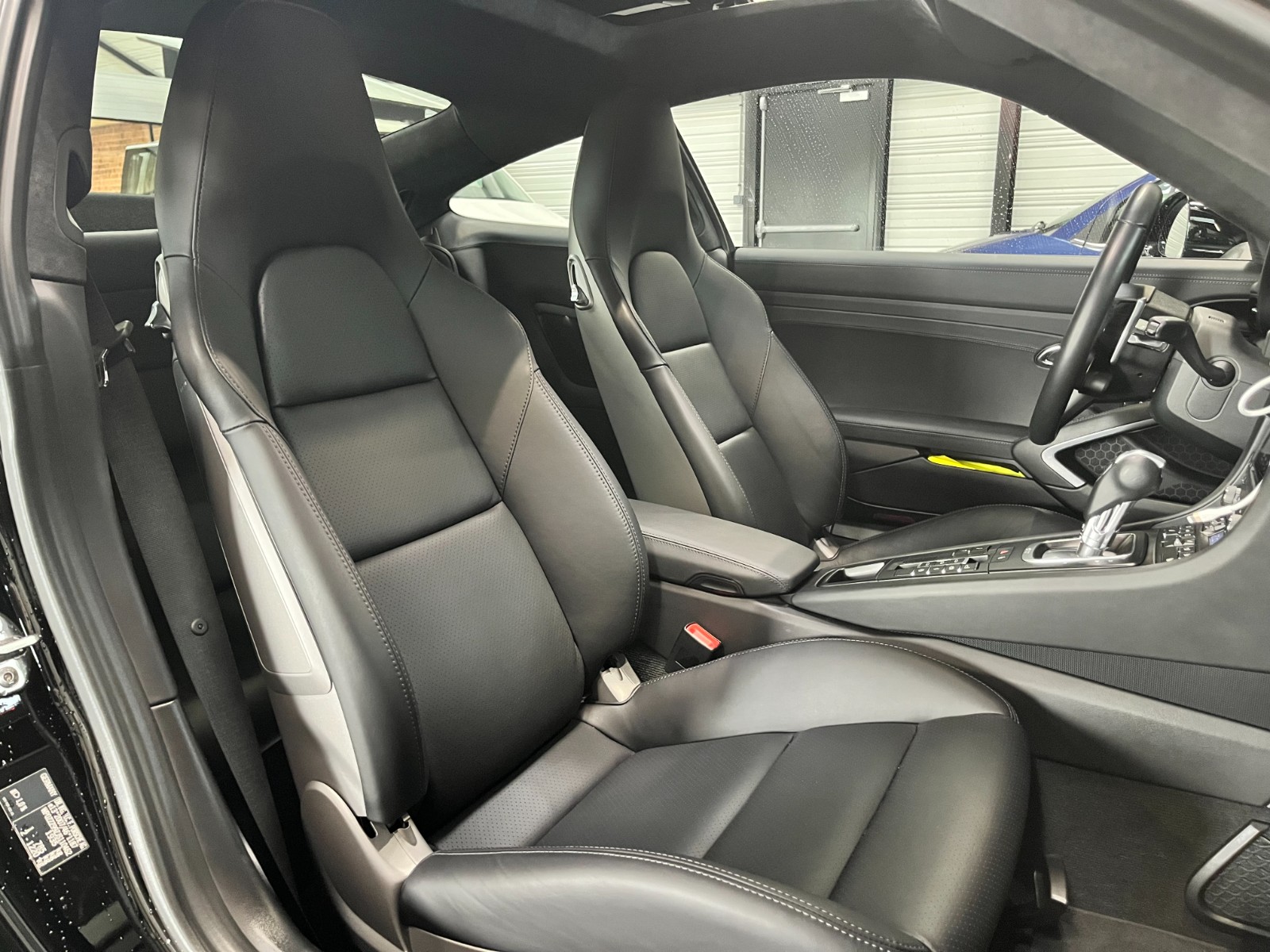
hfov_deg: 67.3
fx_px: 954
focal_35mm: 26
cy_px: 476
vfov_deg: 53.1
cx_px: 635
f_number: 1.6
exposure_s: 1/33
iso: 640
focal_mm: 5.1
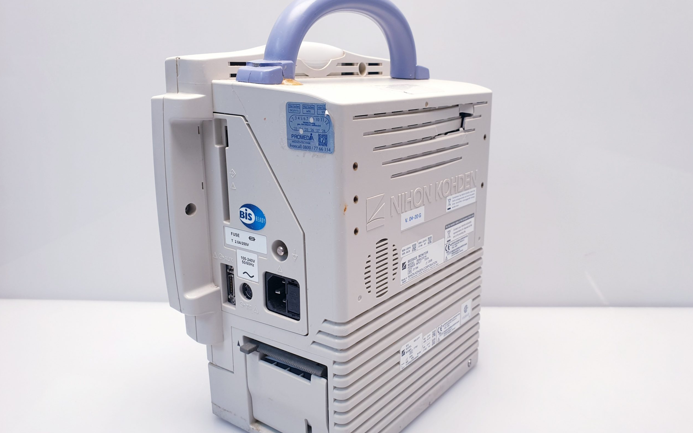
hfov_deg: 66.5
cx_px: 349
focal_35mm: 28
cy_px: 240
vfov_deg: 44.5
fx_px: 529
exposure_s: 1/50
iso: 64
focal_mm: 4.3
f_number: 2.4
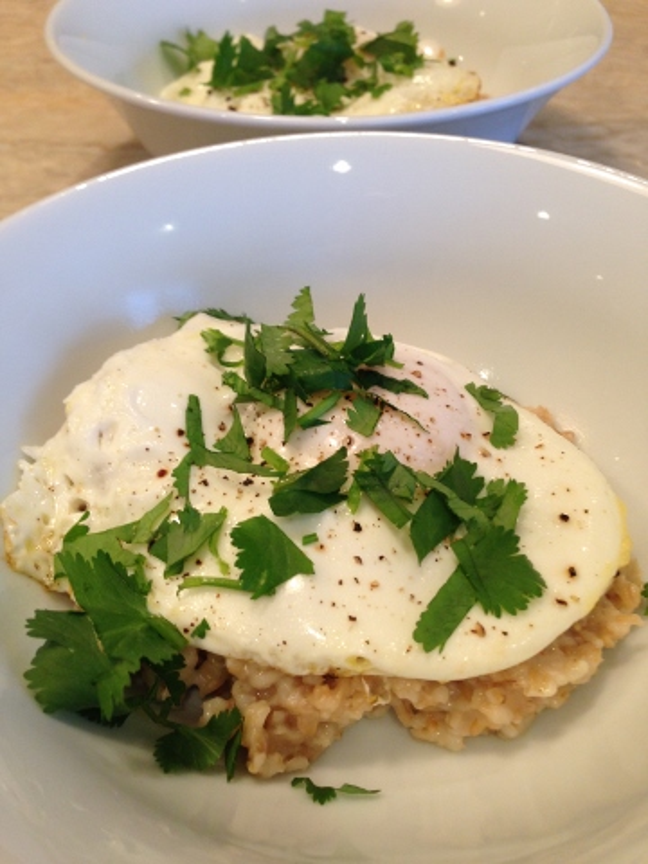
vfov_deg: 55.4
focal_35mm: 33
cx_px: 324
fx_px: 824
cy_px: 432
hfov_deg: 42.9
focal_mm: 4.12
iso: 80
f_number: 2.4
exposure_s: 1/20
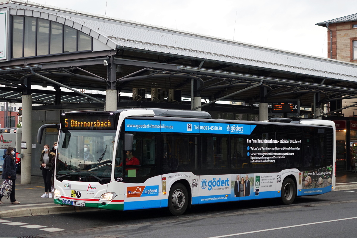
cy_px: 119
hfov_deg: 26.0
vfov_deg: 17.5
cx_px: 178
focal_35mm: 78
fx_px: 773
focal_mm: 28.47
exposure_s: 1/80
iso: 250
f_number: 2.8
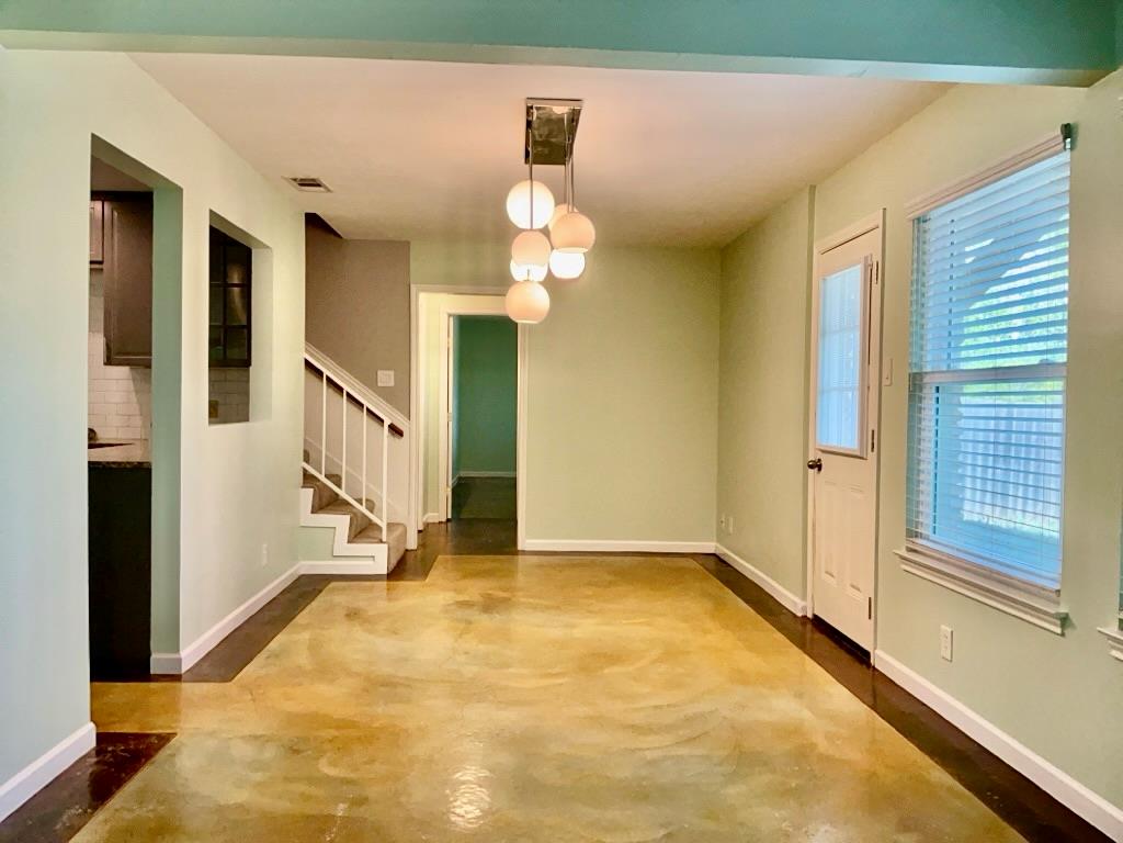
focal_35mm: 27
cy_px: 422
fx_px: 876
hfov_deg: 65.3
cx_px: 562
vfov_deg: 51.4
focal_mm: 3
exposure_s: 1/120
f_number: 1.8
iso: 100
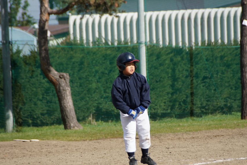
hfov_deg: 4.6
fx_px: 3094
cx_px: 134
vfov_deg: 3.0
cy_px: 89
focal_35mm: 451
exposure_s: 1/1250
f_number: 6.3
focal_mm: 250
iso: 250
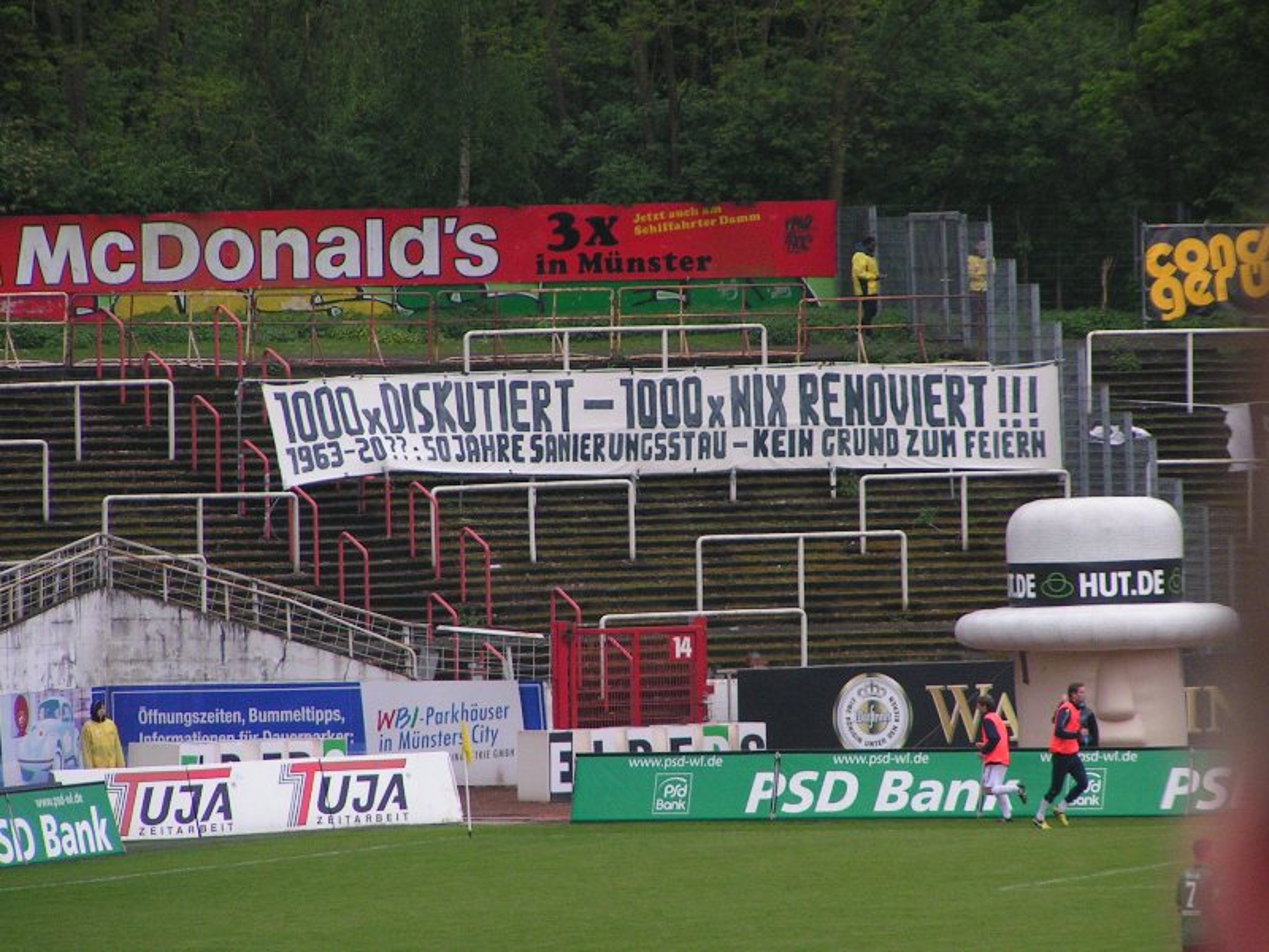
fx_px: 12464
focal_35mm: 340
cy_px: 476
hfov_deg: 5.8
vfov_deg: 4.4
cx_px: 634
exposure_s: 1/400
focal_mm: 52
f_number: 3.5
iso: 160
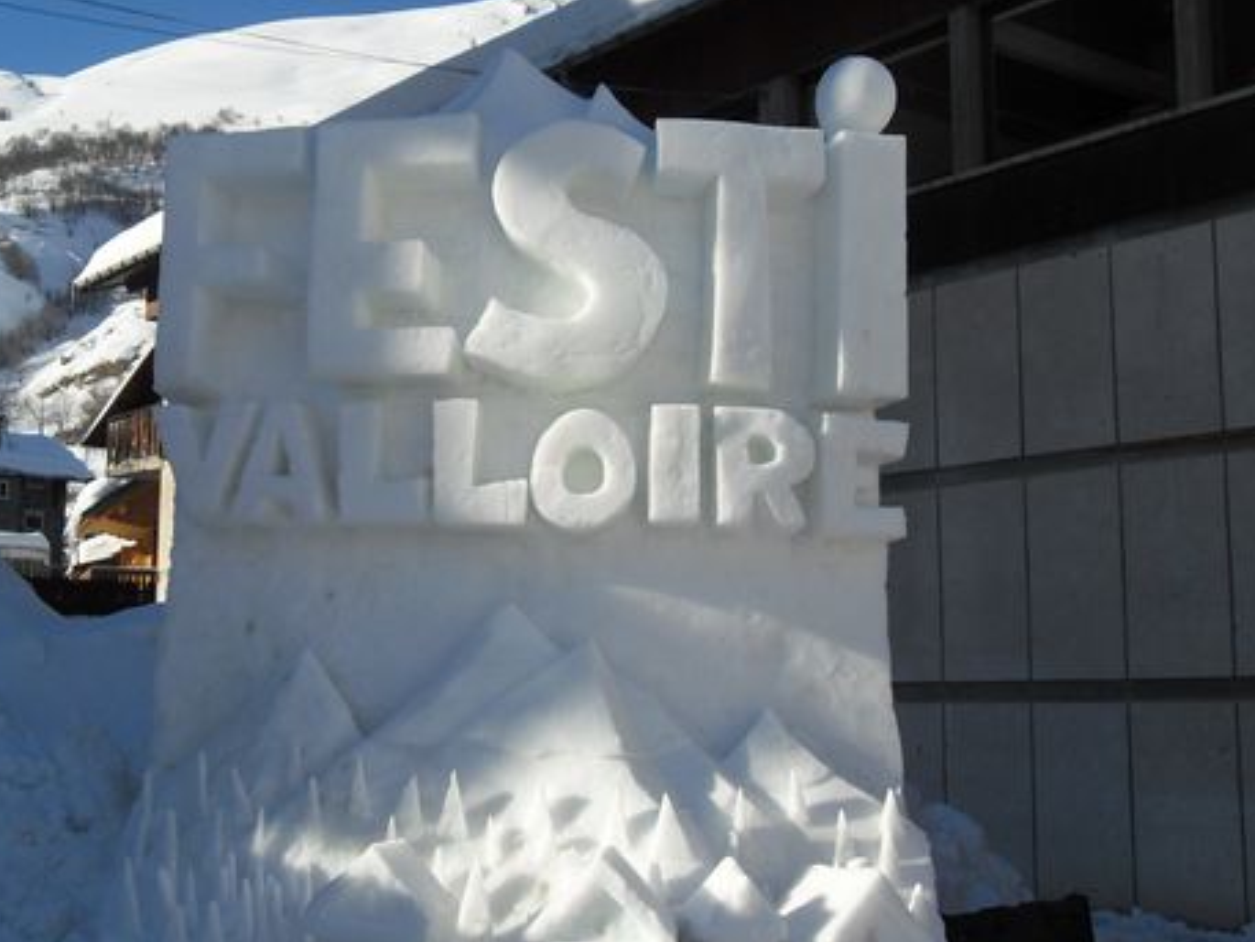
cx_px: 527
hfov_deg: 38.8
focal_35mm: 49
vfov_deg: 29.7
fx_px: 1777
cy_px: 461
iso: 80
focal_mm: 6.3
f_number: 8.2
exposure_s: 1/250
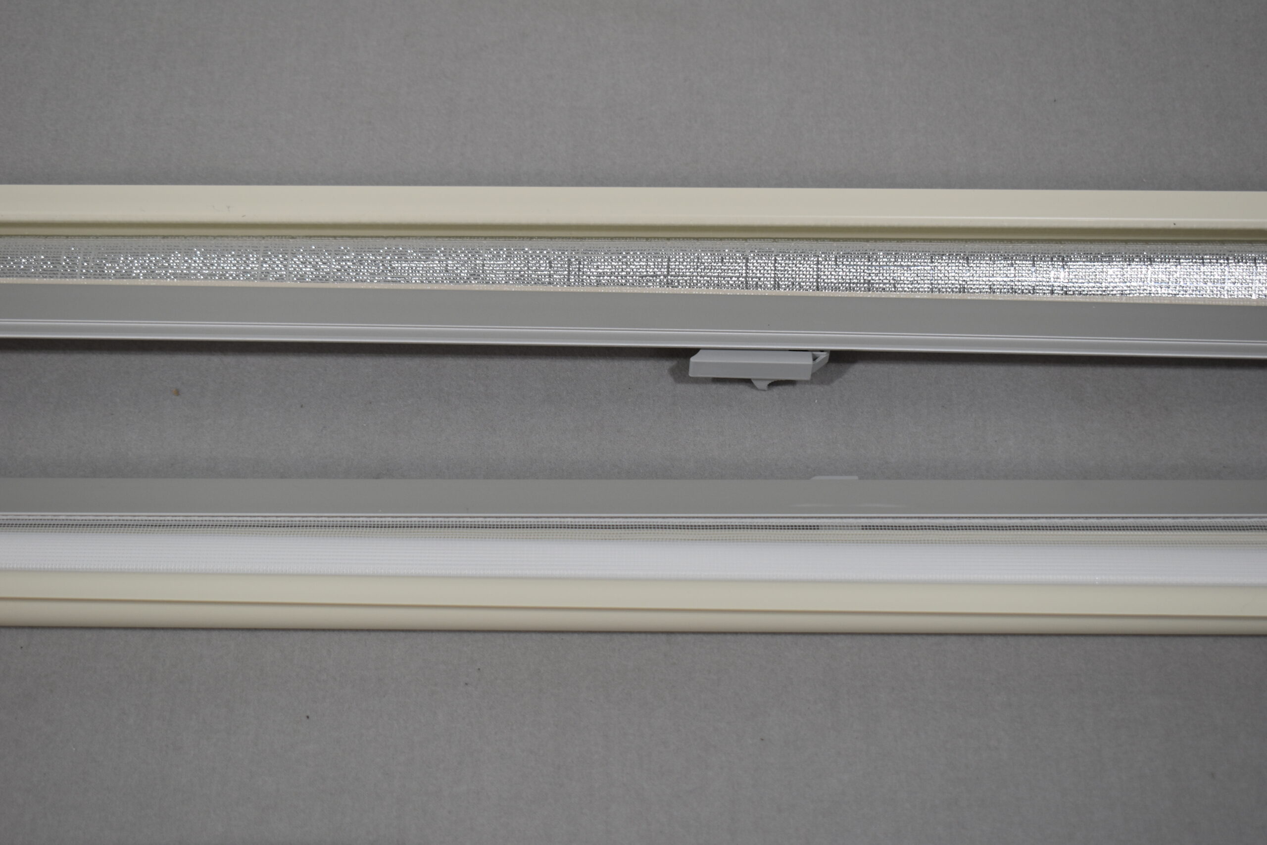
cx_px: 634
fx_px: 2006
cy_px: 422
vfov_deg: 23.8
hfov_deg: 35.1
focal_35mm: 57
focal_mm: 38
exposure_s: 1/125
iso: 280
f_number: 5.6
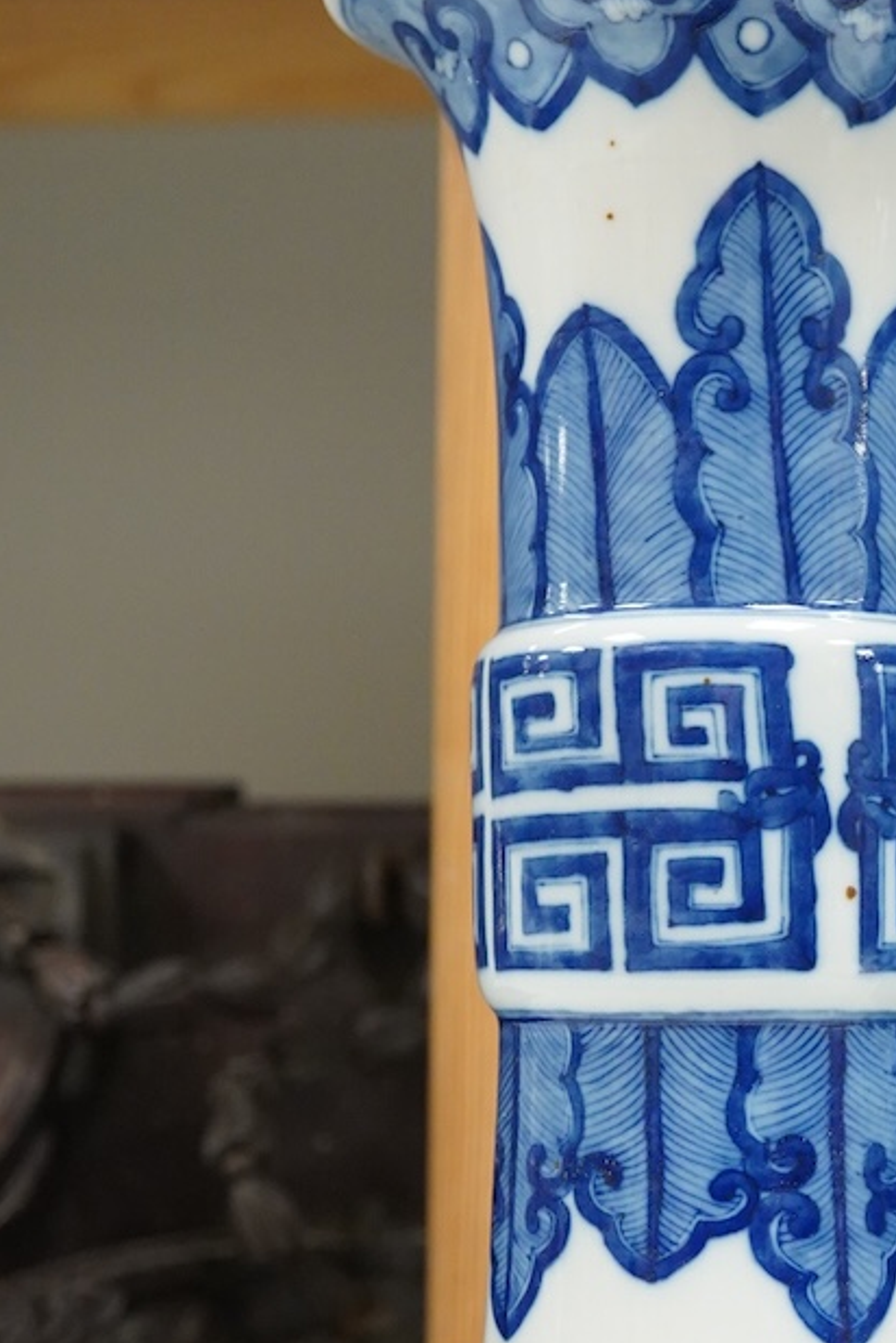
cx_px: 744
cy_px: 783
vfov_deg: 24.7
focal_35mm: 82
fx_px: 3058
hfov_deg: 16.5
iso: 2500
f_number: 7.1
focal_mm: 30
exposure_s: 1/160
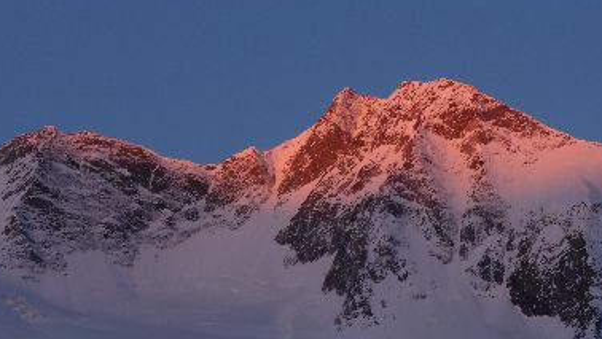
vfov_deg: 5.5
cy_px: 282
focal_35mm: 222
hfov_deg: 9.7
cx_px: 362
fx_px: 3545
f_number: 5.4
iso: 125
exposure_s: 1/80
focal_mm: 27.6
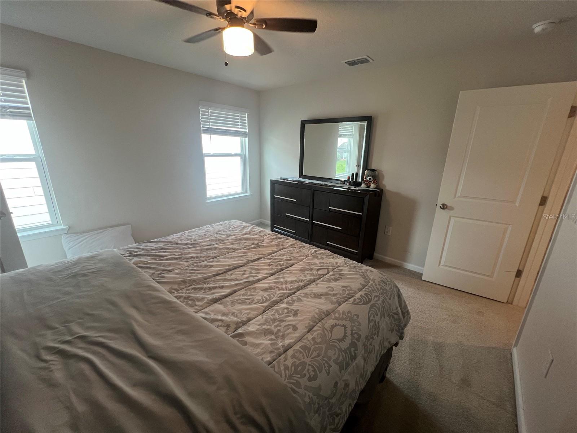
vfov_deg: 89.9
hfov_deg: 106.2
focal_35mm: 13
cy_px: 216
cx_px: 288
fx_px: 217
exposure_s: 1/60
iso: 125
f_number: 1.8
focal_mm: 1.57
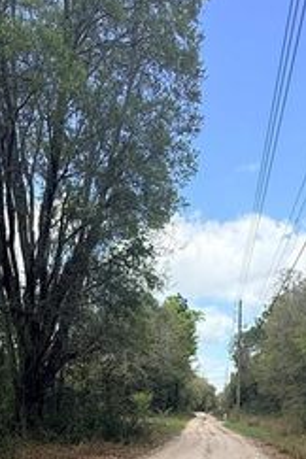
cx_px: 93
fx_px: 510
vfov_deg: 43.0
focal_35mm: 40
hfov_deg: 33.0
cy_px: 439
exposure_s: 1/1068
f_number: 2.2
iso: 64
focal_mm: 2.22
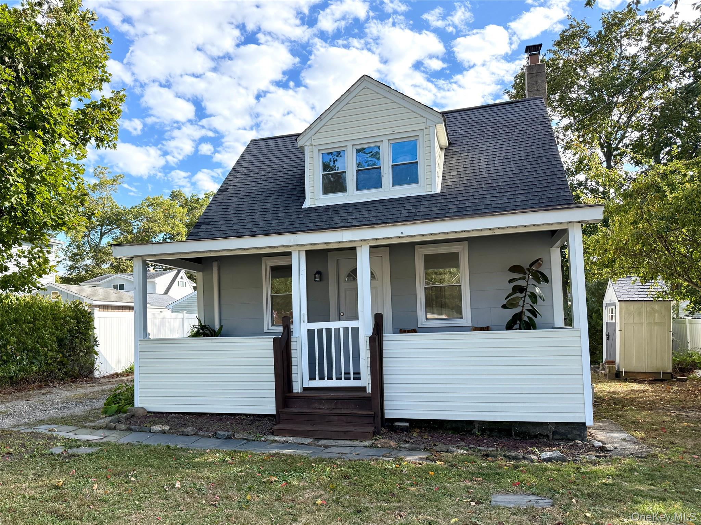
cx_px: 350
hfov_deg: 71.6
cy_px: 262
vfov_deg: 56.8
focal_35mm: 24
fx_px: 486
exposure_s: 1/1522
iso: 100
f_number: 1.78
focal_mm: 6.76
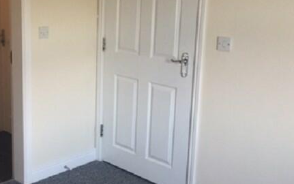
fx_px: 457
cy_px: 80
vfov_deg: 22.8
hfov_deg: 34.6
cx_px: 59
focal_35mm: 57
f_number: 2.2
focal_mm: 4.15
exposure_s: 1/33
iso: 80
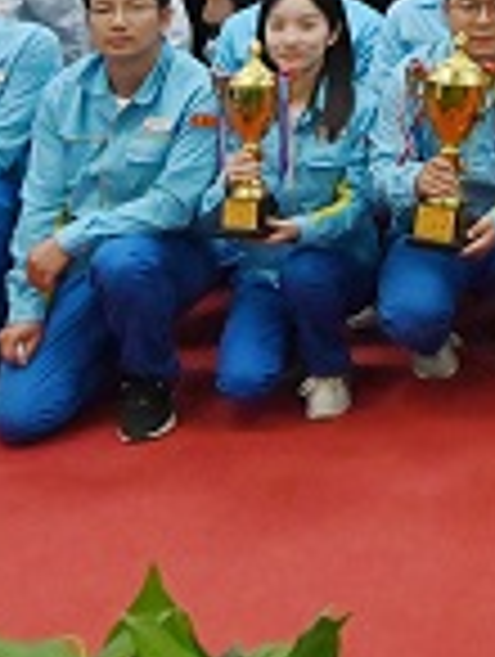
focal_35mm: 71
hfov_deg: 18.7
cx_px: 711
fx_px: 1350
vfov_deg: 24.5
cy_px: -155
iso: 11400
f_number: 9
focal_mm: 18
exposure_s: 1/160
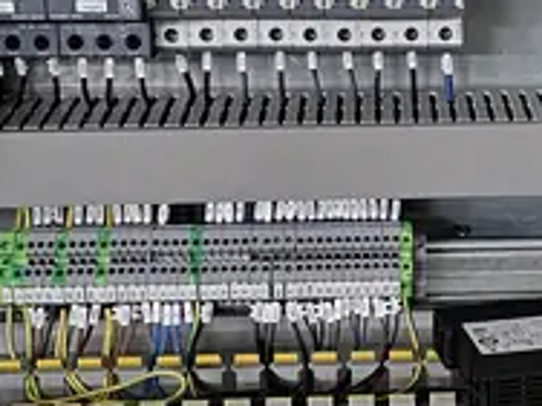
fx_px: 1534
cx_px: 476
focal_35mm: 98
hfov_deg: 19.7
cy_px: 158
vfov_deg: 15.1
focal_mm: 6.3
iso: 800
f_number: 1.7
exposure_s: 1/200
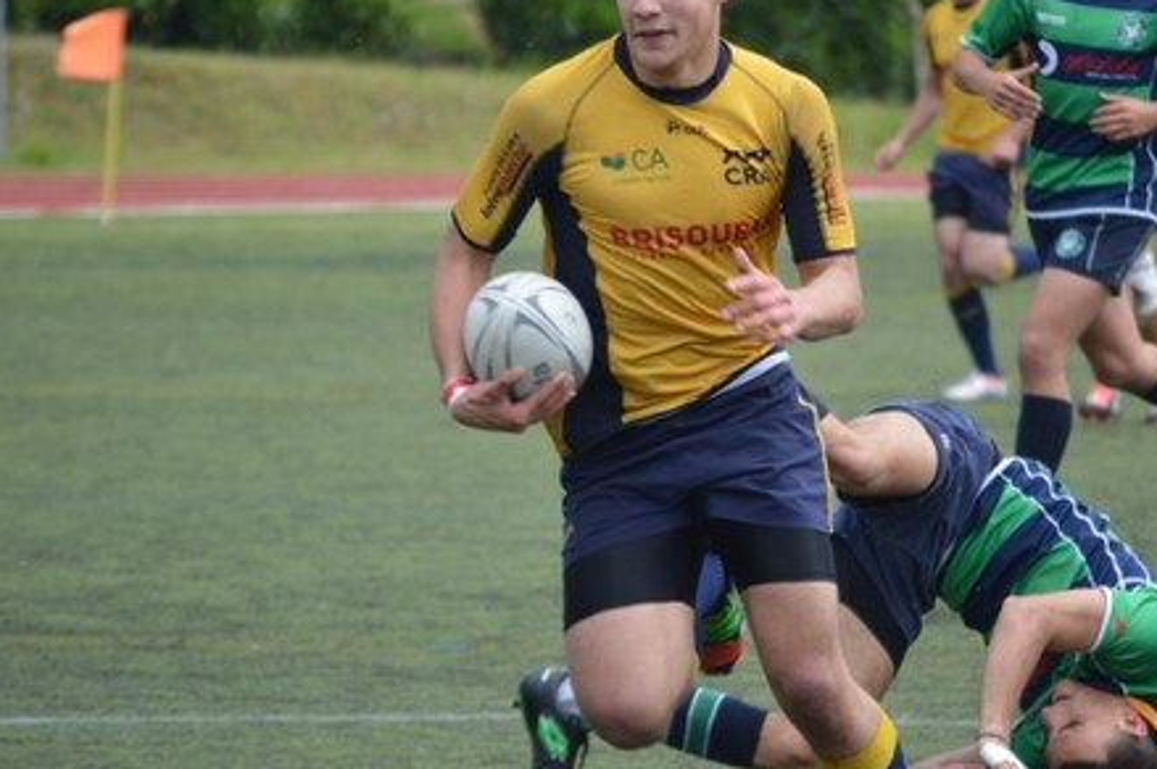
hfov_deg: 5.2
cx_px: 672
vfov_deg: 3.5
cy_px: 287
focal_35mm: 396
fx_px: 12717
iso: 280
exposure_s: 1/500
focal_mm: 200
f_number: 5.6
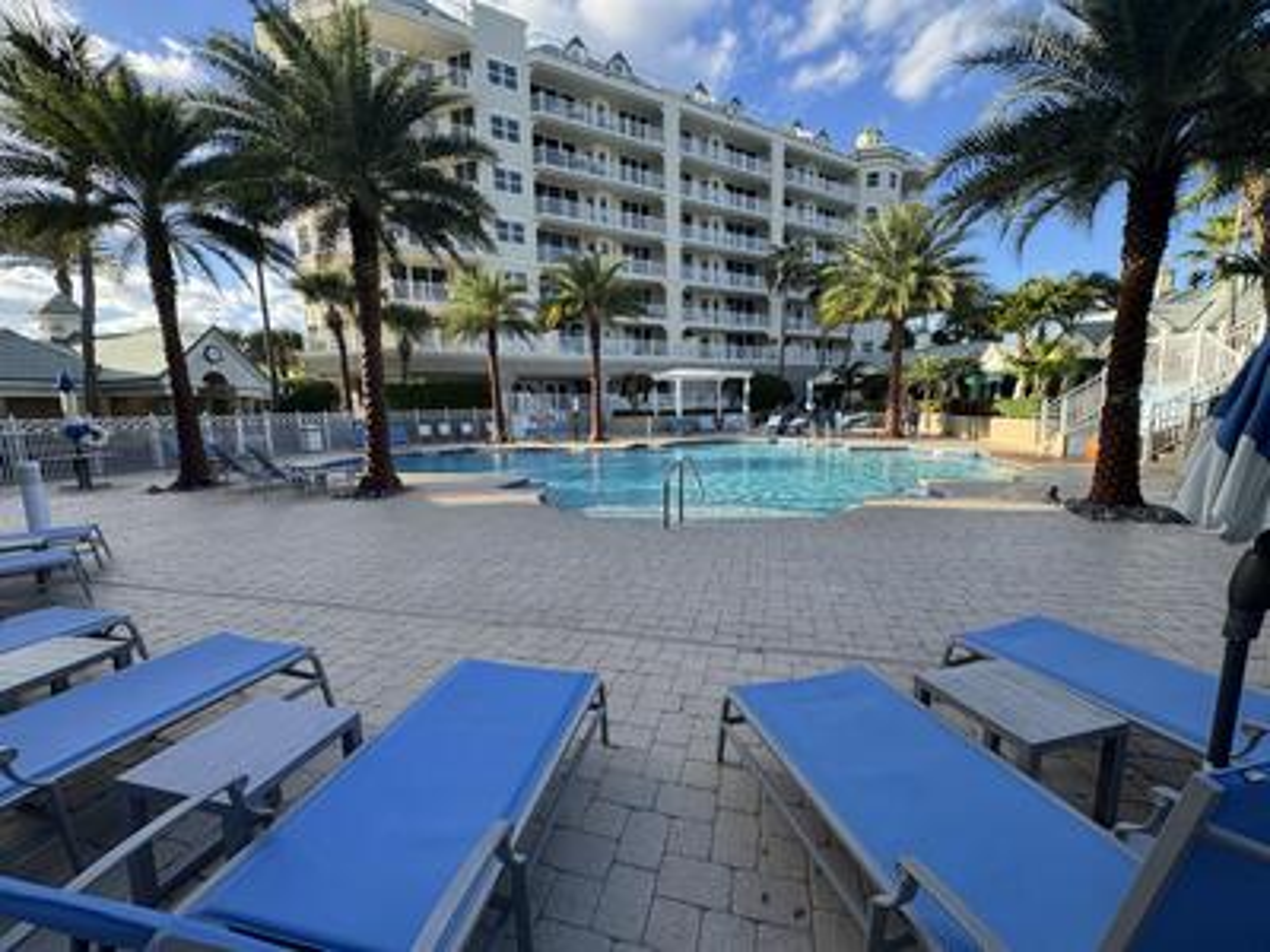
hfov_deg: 102.1
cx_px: 635
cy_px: 476
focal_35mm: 14
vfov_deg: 85.7
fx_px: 514
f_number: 2.2
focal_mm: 2.22
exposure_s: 1/459
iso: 40
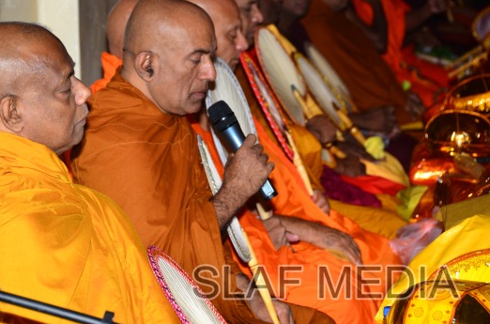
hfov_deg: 14.9
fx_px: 1873
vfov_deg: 9.9
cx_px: 217
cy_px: 148
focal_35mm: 138
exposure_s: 1/125
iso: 500
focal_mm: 80
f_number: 5.6
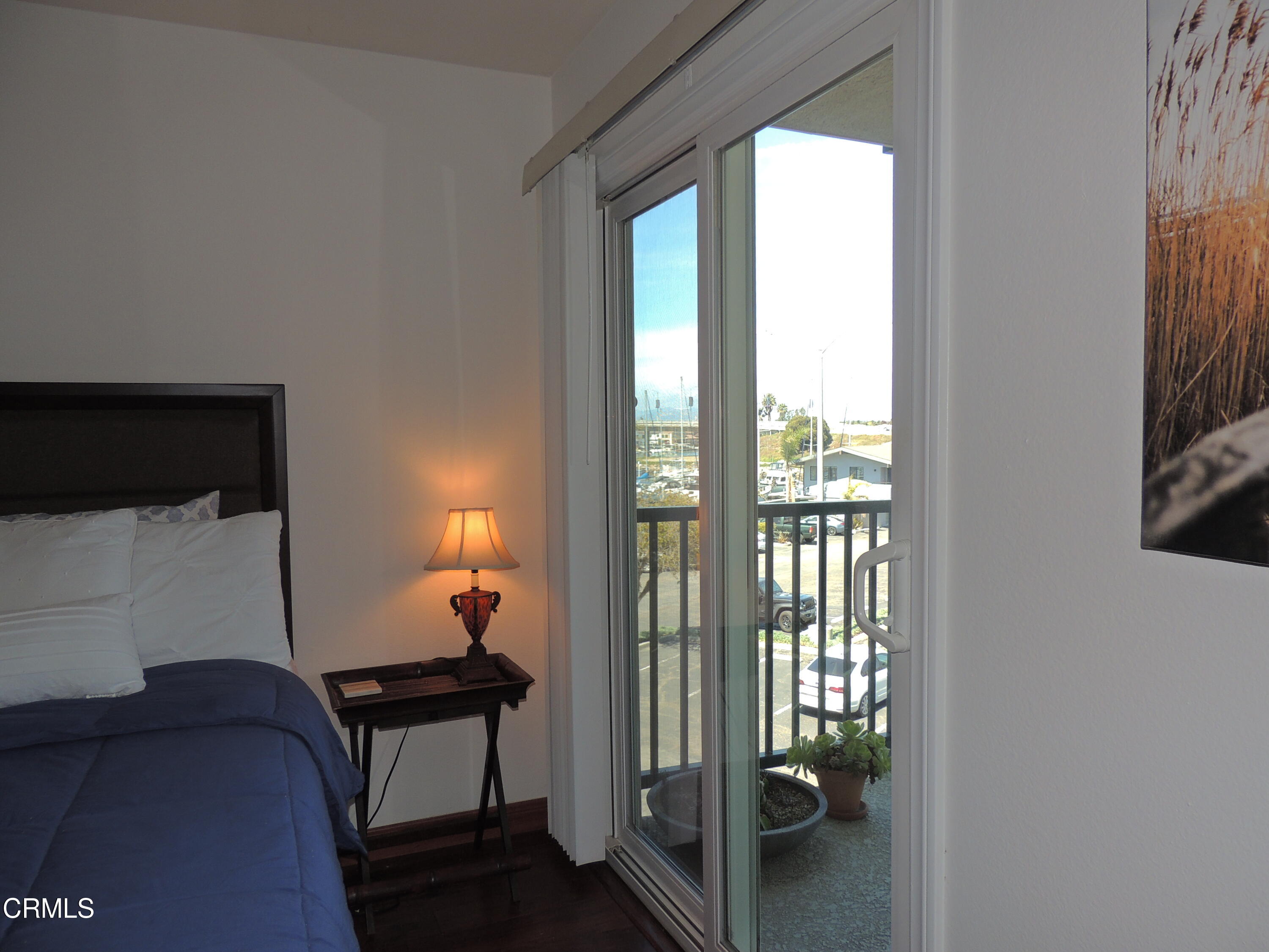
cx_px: 634
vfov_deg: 56.8
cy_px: 476
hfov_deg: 71.6
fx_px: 880
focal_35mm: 24
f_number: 3
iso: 100
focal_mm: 4.3
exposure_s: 1/200
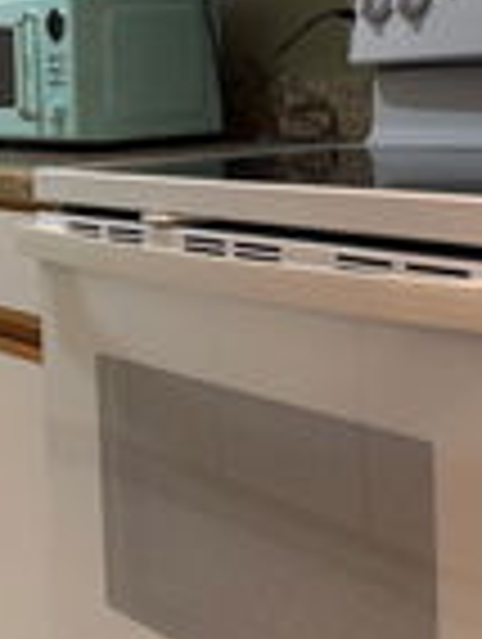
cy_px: 189
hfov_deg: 20.2
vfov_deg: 26.8
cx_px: 83
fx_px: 1333
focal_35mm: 72
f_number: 1.78
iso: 160
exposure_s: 1/60
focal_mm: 6.76
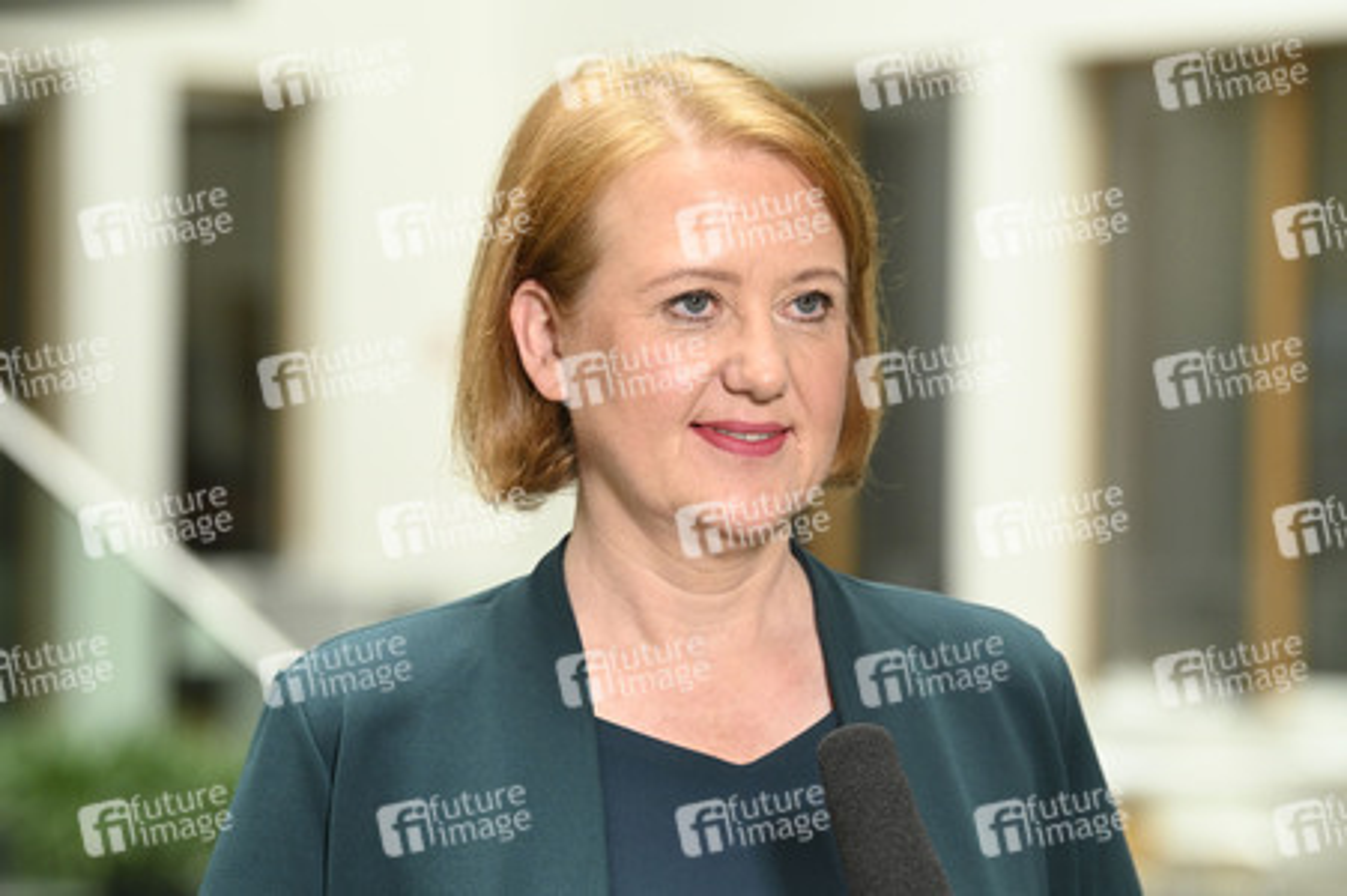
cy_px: 448
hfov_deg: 13.3
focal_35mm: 155
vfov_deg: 8.8
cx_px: 674
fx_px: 5795
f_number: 5
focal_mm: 155
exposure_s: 1/500
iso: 3200
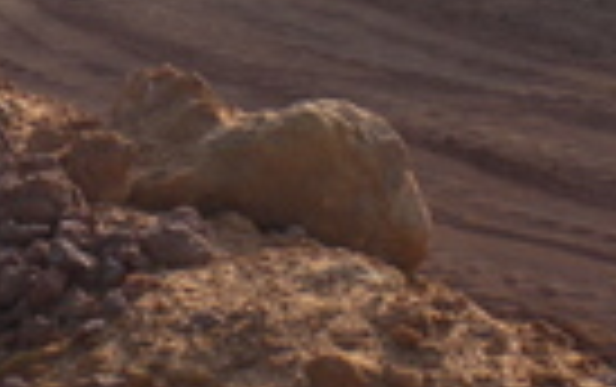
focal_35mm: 135
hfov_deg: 15.3
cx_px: 112
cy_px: -146
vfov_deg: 9.5
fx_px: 2269
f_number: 4.6
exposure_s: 1/494
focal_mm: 6.3
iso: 80
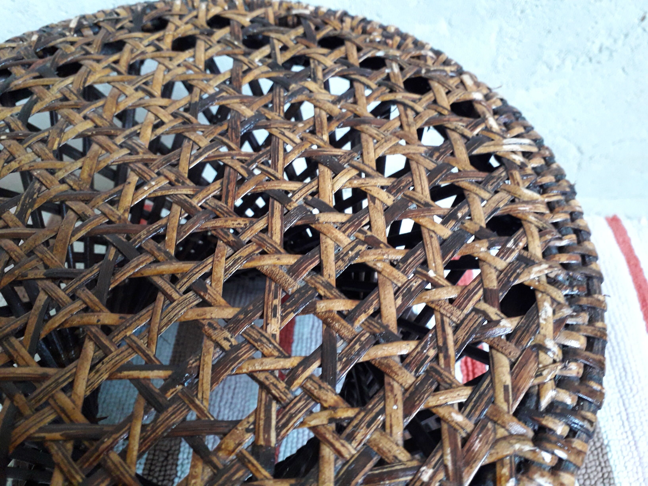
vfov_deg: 51.4
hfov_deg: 65.3
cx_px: 324
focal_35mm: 27
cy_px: 243
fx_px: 505
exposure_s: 1/25
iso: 250
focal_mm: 3.6
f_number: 1.9
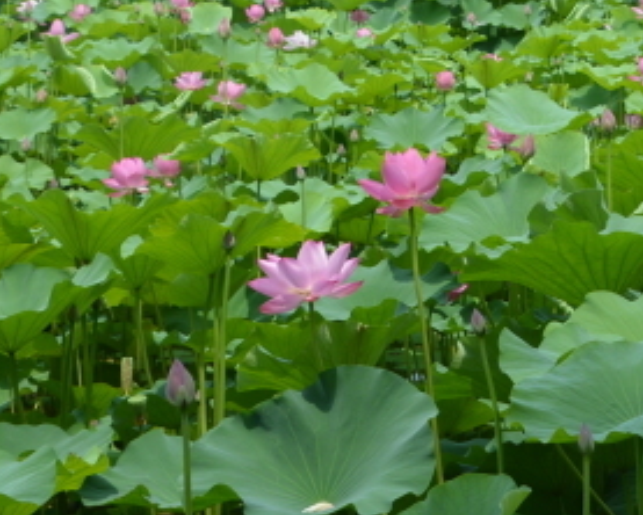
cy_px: -182
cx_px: 854
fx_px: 2571
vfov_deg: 11.1
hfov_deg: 13.7
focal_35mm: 135
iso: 100
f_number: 7.1
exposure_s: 1/200
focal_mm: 26
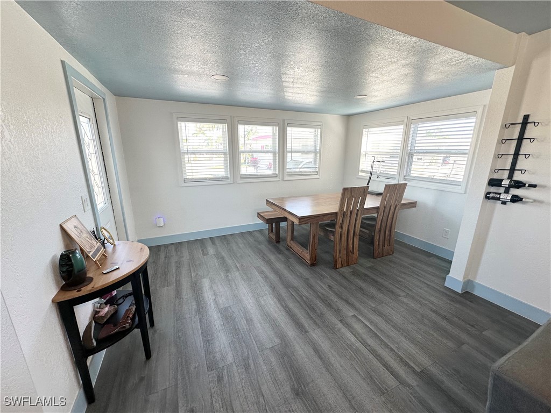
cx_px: 276
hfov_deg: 102.1
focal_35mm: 14
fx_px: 223
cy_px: 206
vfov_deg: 85.7
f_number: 2.2
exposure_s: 1/120
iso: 80
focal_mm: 2.22
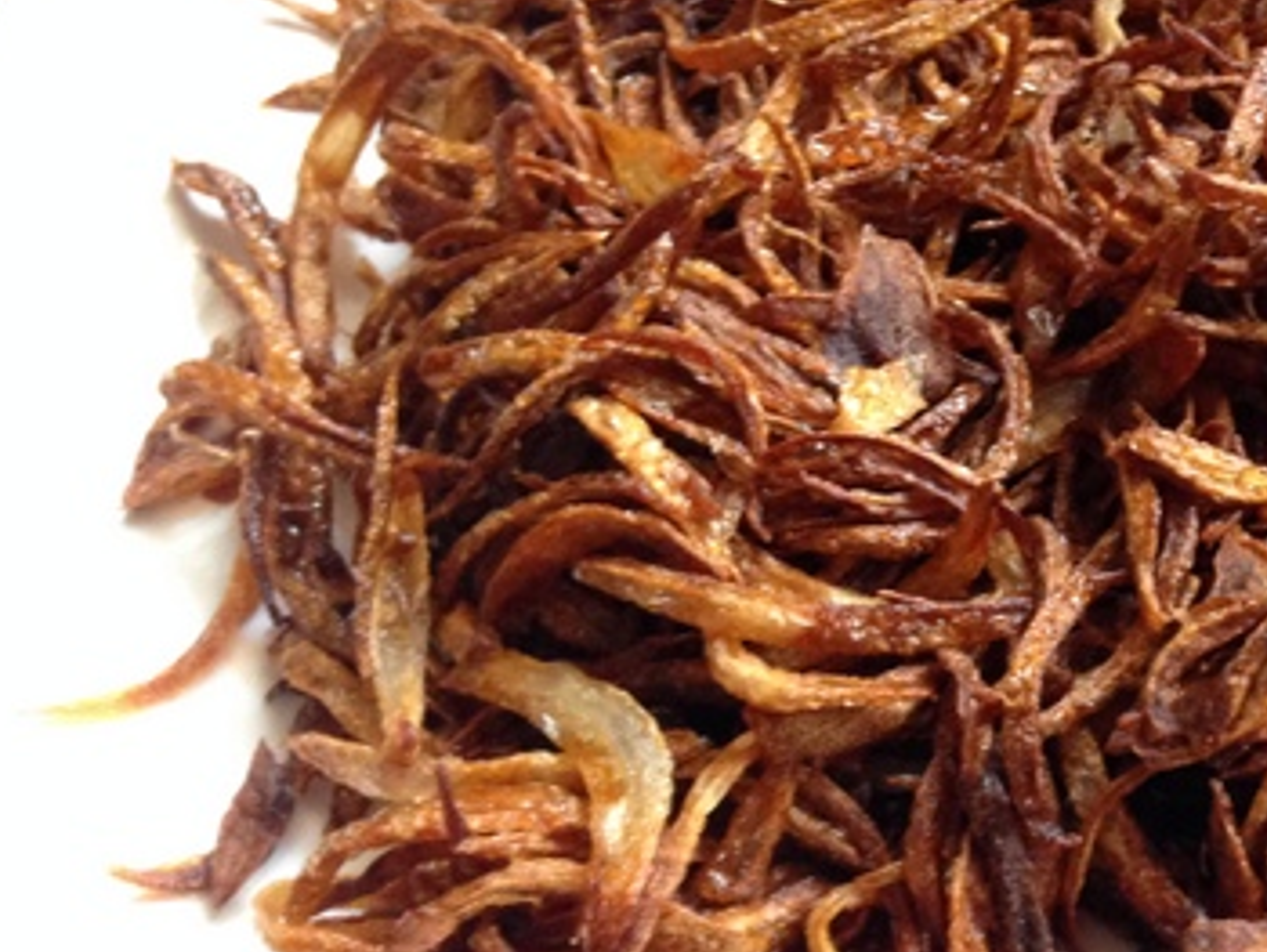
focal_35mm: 66
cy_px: 606
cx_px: 1220
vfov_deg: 22.2
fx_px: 2417
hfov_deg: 27.9
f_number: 2.4
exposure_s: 1/20
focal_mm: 4.12
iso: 320
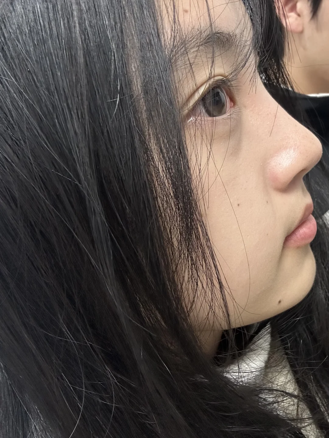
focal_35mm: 23
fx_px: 291
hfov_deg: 58.9
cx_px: 164
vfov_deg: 73.9
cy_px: 219
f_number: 1.9
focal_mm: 2.69
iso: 200
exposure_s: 1/50
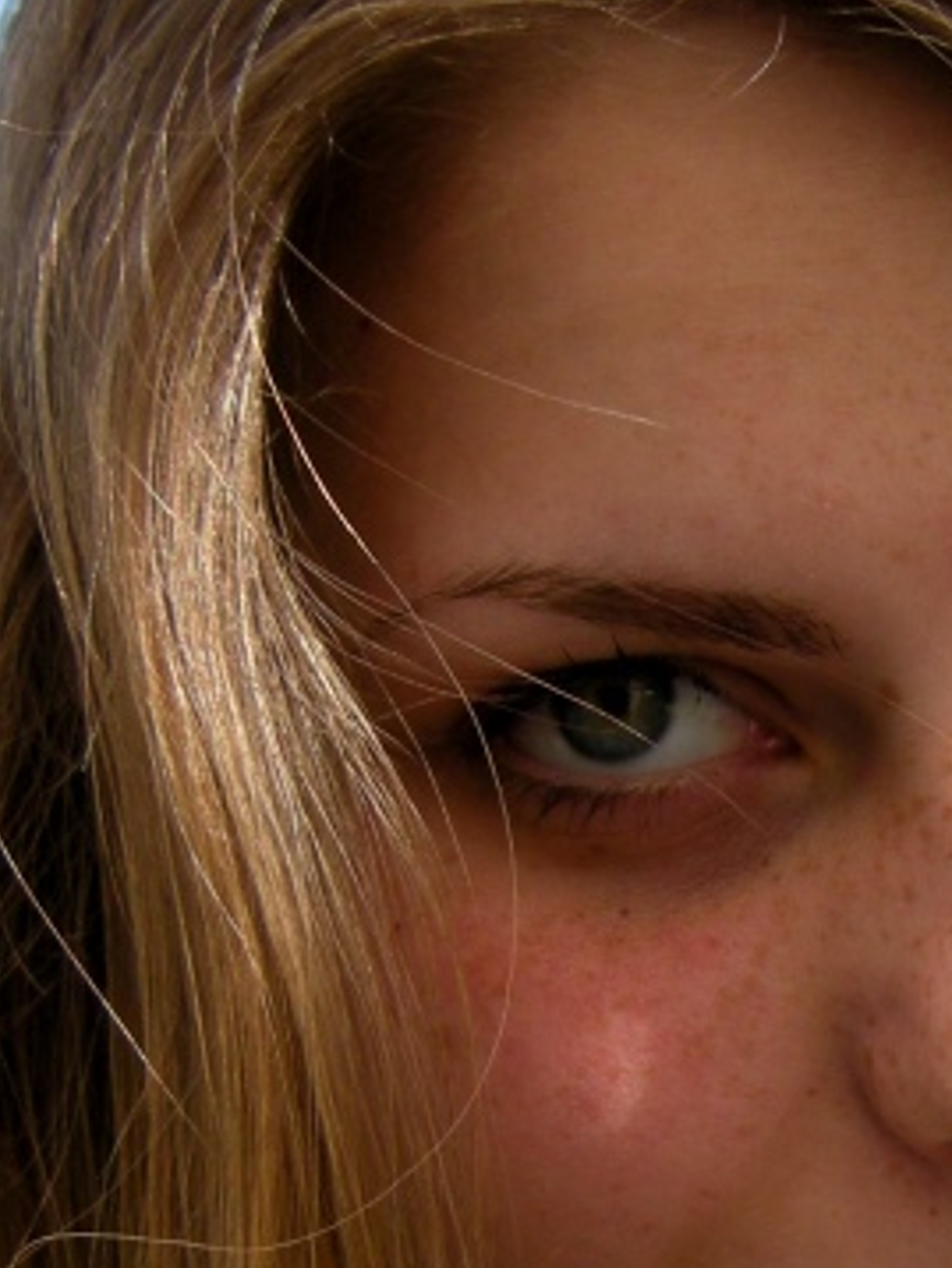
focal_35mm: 80
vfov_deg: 24.1
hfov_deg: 18.1
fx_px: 2930
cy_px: 974
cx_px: 885
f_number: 2.8
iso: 64
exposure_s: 1/418
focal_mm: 4.7
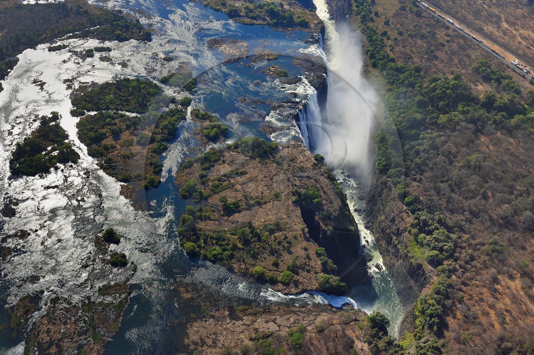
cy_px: 178
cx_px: 267
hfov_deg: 55.8
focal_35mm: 34
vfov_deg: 38.8
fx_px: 504
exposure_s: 1/1000
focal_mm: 34
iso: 400
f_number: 10
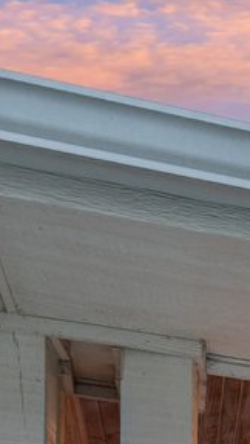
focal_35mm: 119
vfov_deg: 15.0
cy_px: 863
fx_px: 1402
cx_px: 849
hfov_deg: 8.1
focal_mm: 16
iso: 200
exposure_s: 1/8
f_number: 7.1
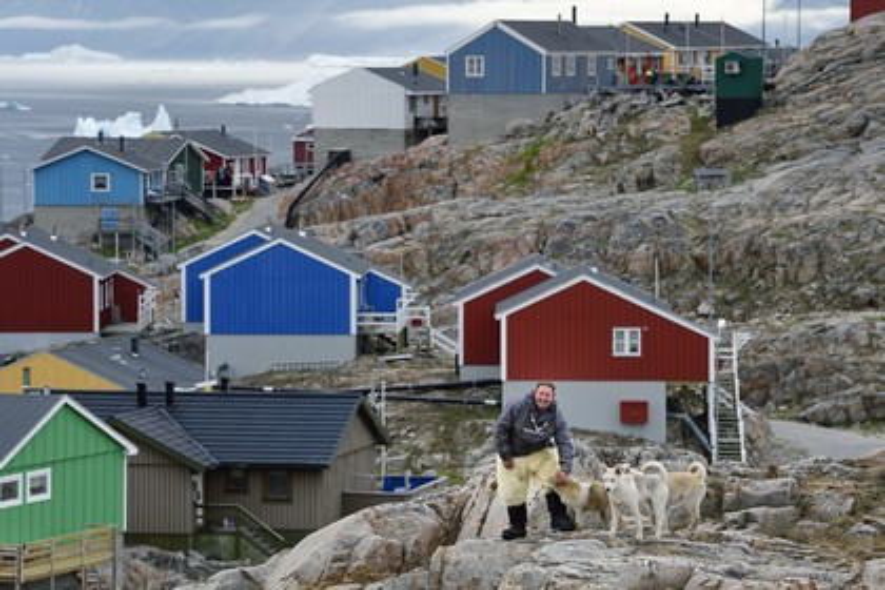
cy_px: 295
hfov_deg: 13.7
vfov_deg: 9.1
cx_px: 442
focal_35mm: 150
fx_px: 3687
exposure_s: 1/400
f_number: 7.1
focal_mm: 150
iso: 400
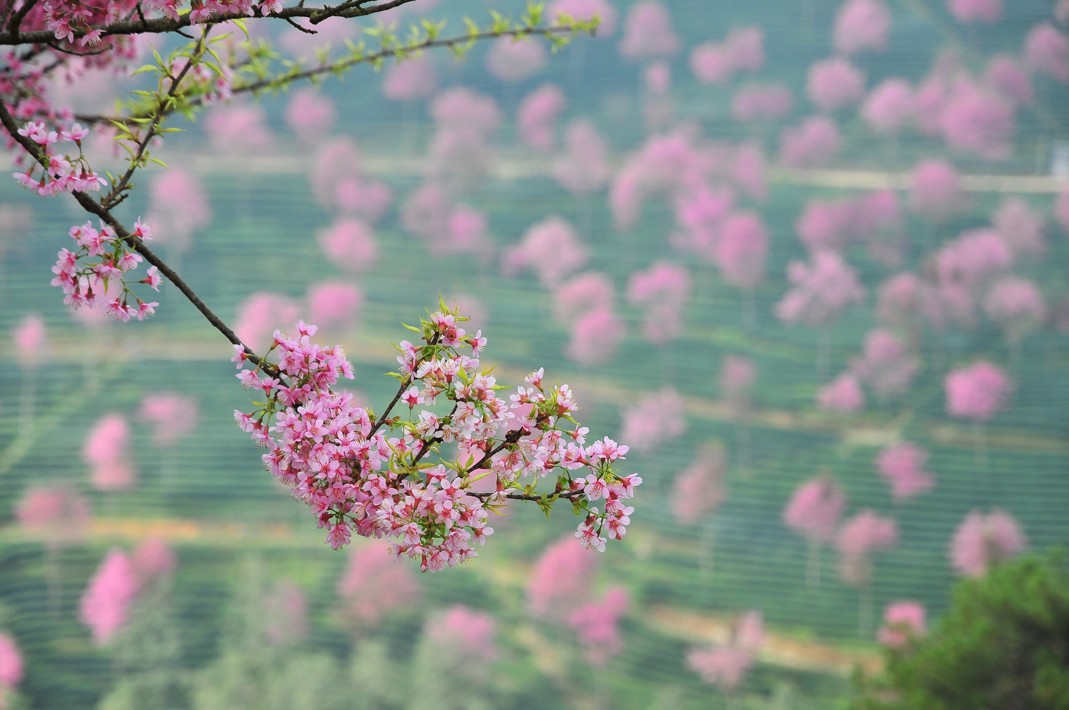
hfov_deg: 16.1
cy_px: 355
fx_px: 3781
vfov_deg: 10.7
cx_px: 534
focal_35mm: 128
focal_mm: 85
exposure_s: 1/250
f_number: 5.6
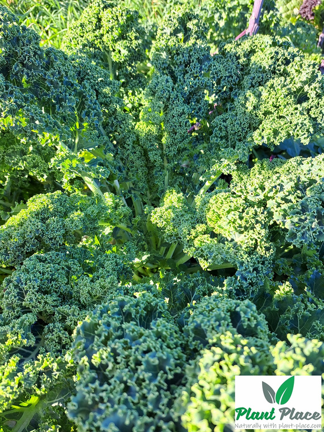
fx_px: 300
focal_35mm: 24
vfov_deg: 71.6
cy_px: 216
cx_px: 162
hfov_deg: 56.8
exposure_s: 1/132
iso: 50
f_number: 1.8
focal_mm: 5.23
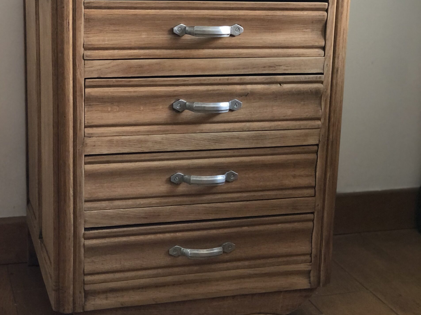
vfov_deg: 21.0
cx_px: 209
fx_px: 851
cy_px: 134
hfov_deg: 27.8
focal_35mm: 70
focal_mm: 6
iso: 160
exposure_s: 1/9
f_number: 2.4
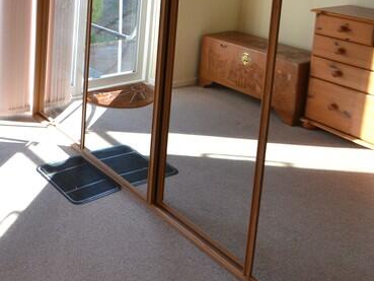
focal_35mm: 40
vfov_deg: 31.7
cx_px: 32
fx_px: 432
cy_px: -30
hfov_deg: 42.6
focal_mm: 10
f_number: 5.6
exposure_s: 1/125
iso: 200
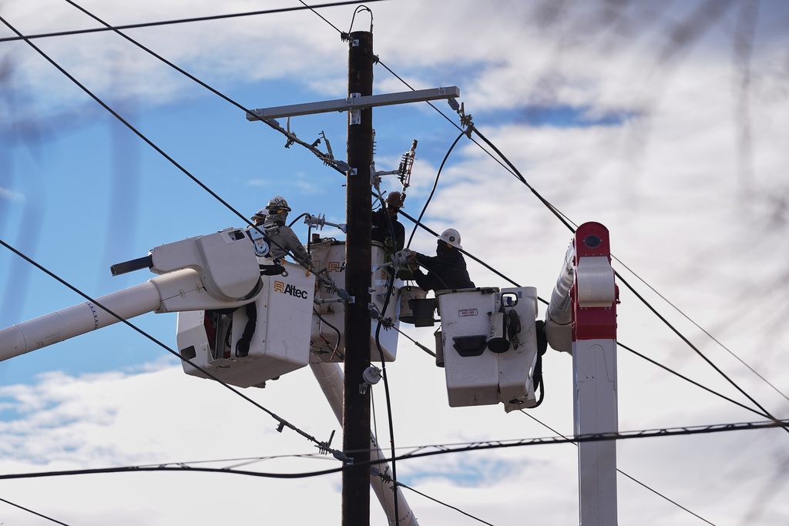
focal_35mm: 178
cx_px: 394
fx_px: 3901
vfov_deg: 7.7
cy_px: 263
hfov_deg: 11.5
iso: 200
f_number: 3.2
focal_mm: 178
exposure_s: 1/5000
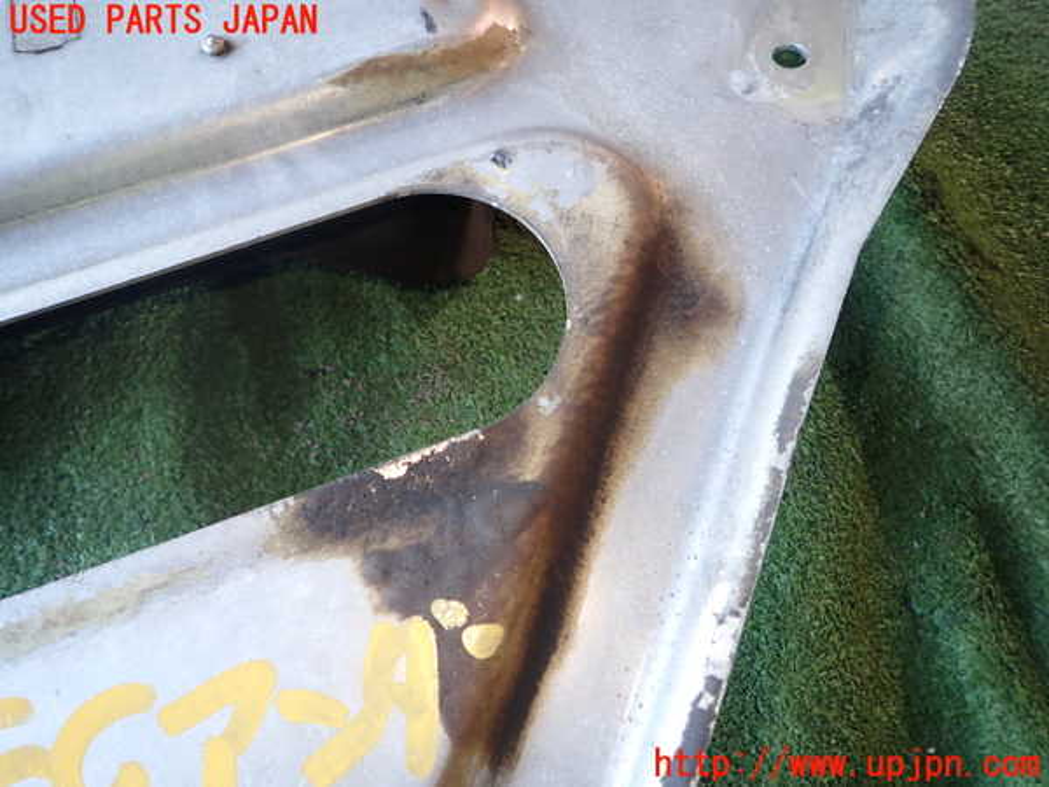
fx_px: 758
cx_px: 524
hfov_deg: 69.4
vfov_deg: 54.9
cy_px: 394
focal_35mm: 25
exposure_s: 1/60
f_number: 2
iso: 160
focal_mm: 4.5
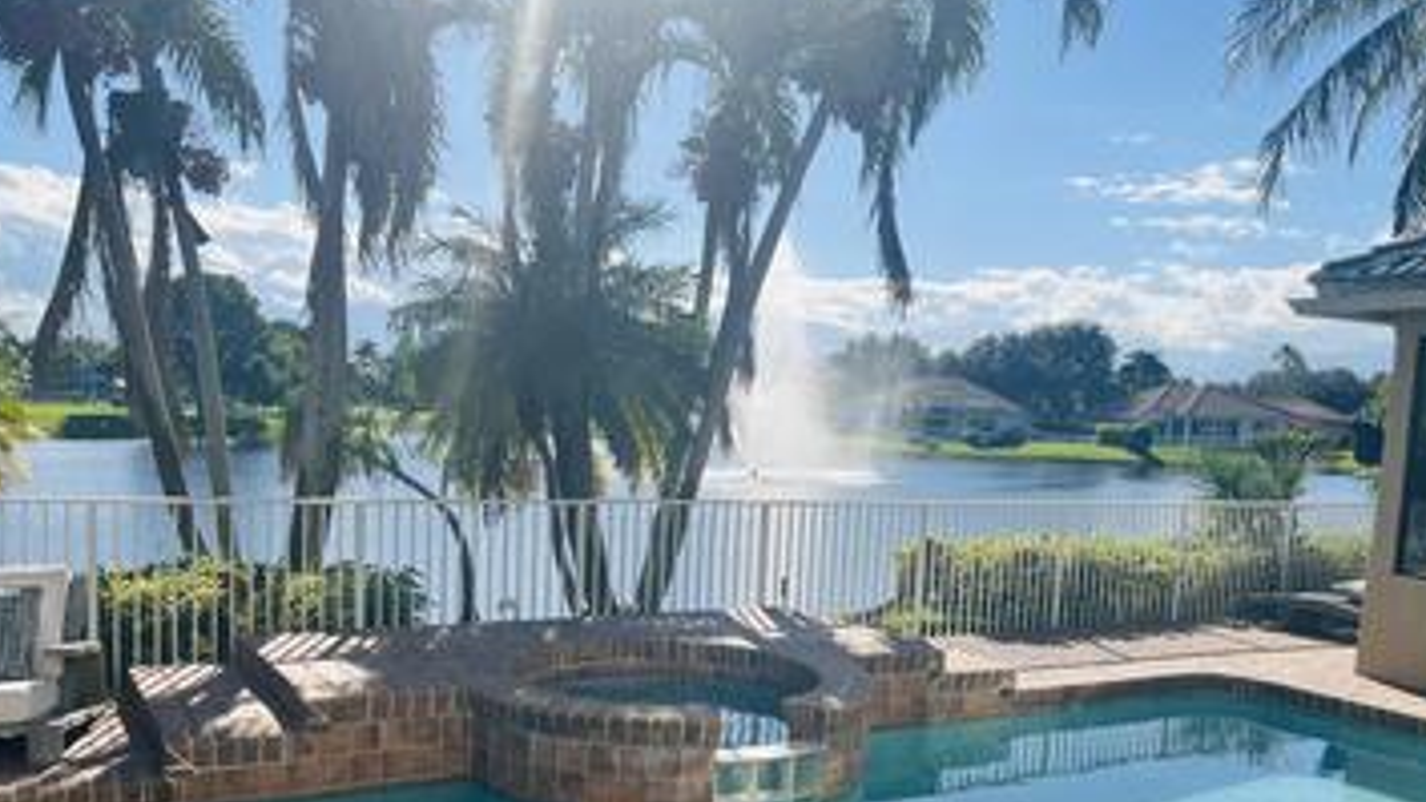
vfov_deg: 36.2
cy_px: 548
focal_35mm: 32
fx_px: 1210
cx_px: 677
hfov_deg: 61.0
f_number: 1.6
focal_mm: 5.1
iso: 50
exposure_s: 1/5848
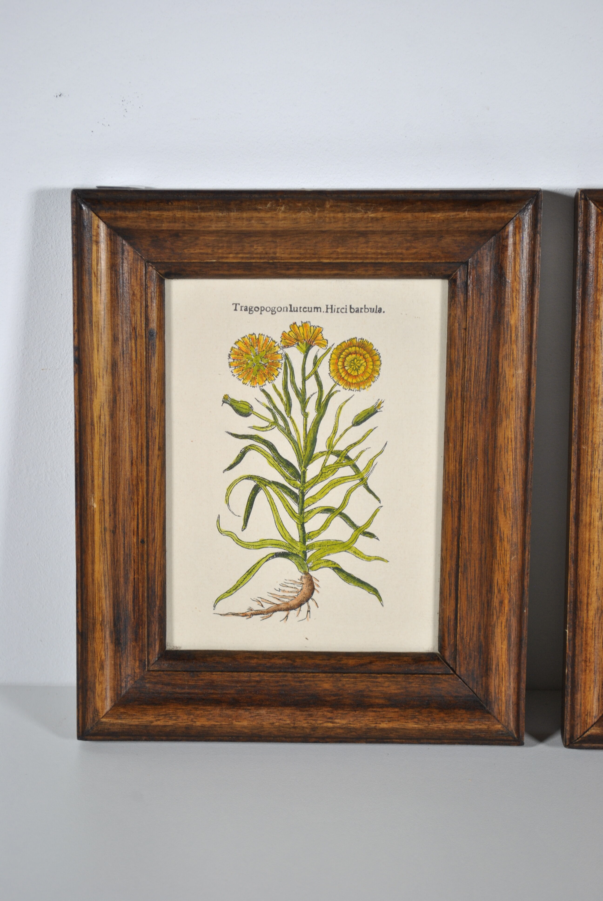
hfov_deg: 16.6
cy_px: 450
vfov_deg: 24.6
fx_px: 2067
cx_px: 302
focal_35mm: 82
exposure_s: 1/40
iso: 200
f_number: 5.6
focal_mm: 55
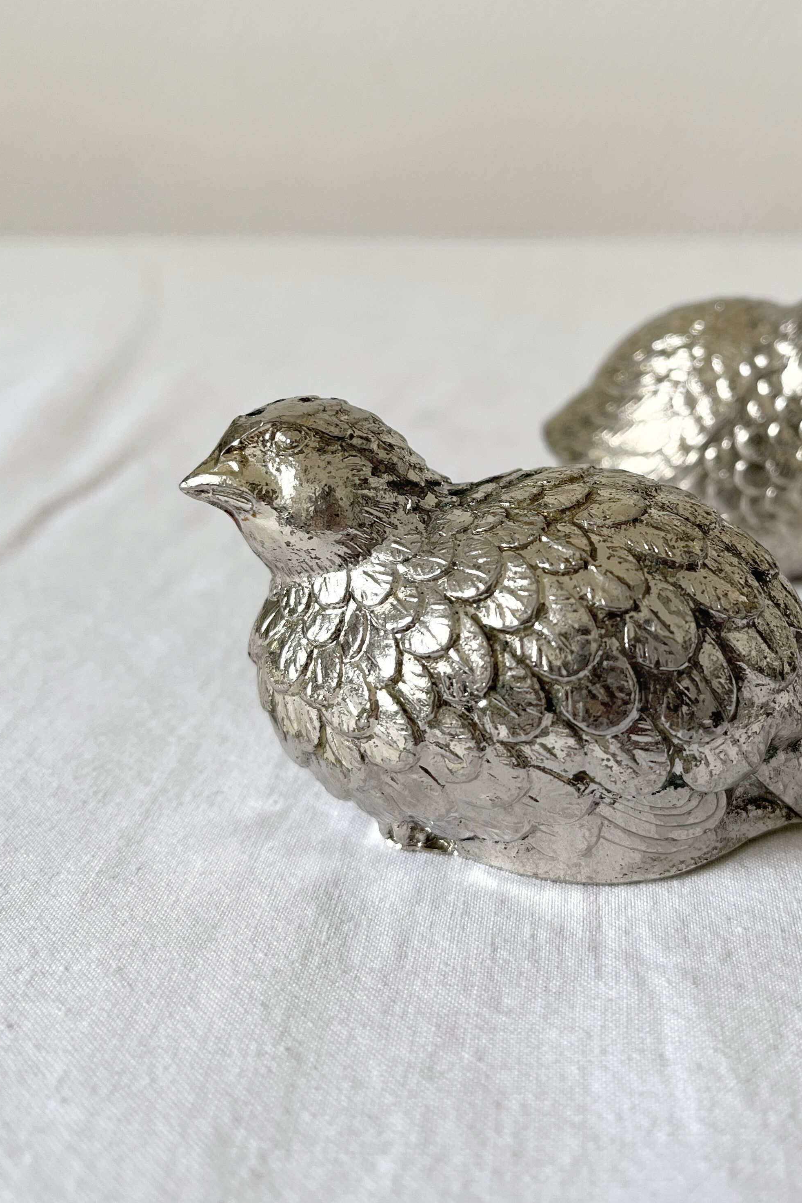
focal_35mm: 37
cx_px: 572
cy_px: 517
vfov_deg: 51.7
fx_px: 1236
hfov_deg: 35.4
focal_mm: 5.1
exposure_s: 1/121
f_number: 1.6
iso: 80
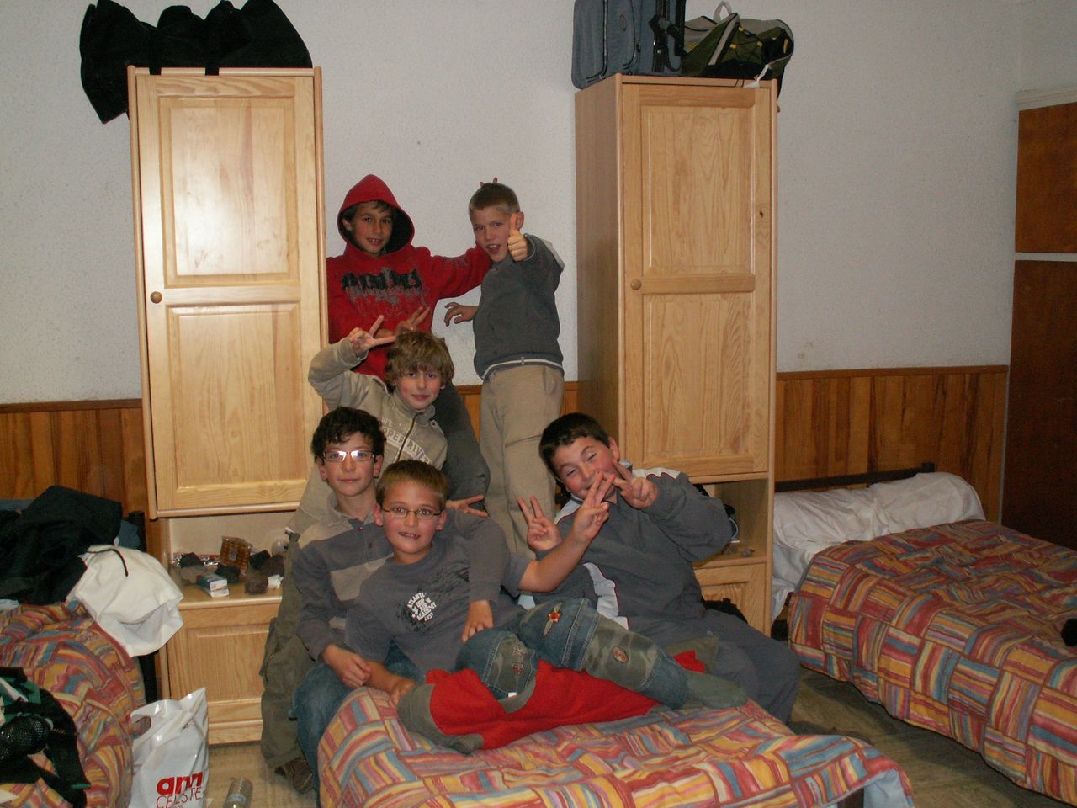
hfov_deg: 52.6
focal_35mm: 35
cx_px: 538
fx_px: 1089
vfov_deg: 40.7
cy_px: 404
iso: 160
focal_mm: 5.86
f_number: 2.8
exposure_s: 1/40
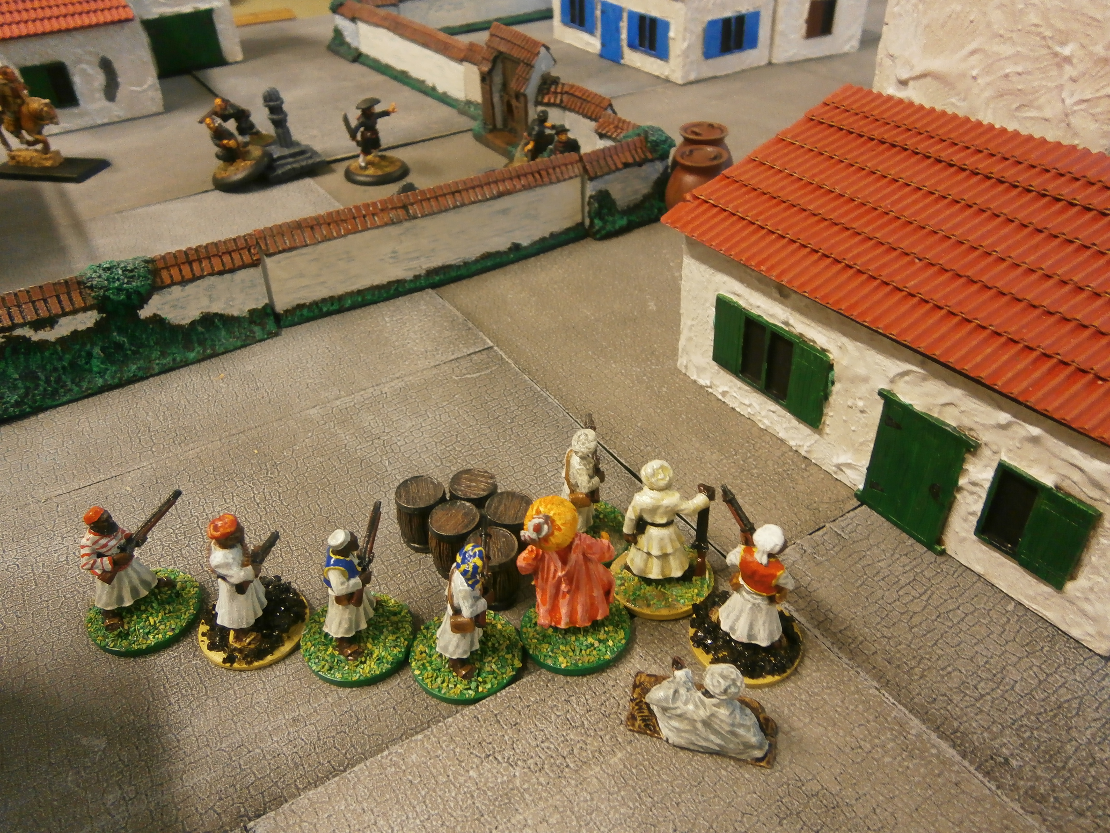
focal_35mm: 26
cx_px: 555
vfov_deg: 53.1
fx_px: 834
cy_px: 416
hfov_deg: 67.3
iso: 200
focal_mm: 4.7
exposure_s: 1/25
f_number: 2.8
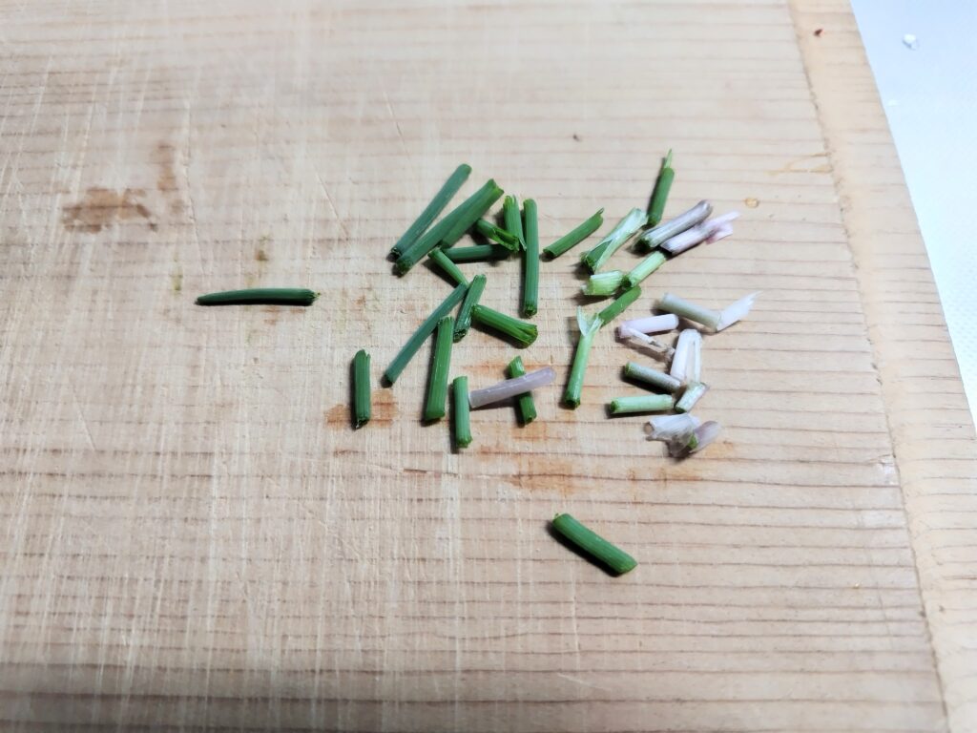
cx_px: 488
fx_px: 649
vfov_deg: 58.9
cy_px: 366
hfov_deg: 73.9
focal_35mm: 23
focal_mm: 5.5
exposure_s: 1/100
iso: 319
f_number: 1.9
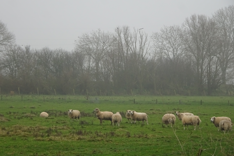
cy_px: 71
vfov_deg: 7.8
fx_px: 1137
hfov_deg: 11.7
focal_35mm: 175
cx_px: 117
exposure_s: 1/200
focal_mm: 28.74
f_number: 5.6
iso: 320
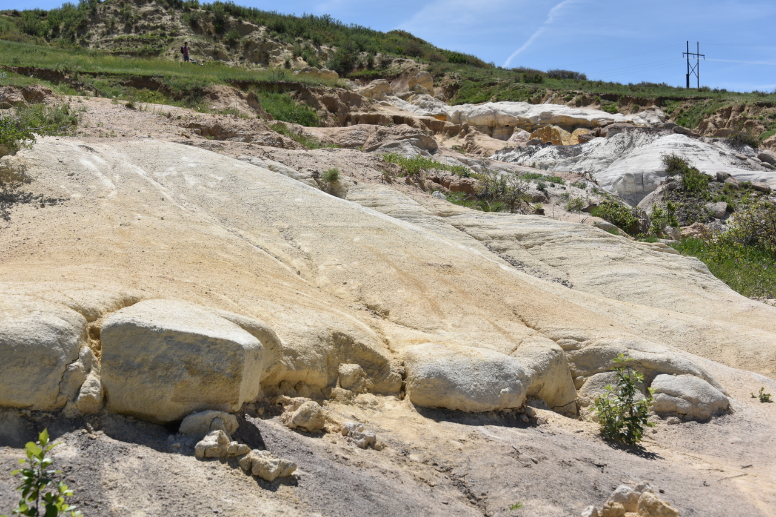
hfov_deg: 29.6
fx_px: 1466
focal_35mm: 68
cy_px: 258
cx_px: 388
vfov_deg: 20.0
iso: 100
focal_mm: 68
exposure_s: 1/320
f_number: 9
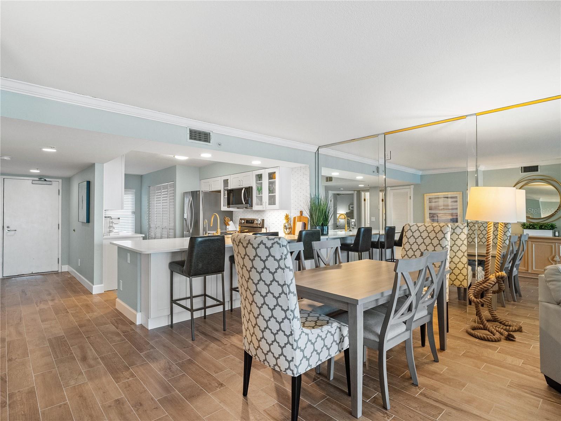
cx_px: 280
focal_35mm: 18
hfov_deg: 87.7
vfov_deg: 71.6
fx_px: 292
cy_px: 210
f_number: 4
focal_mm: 9
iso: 1600
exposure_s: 1/40
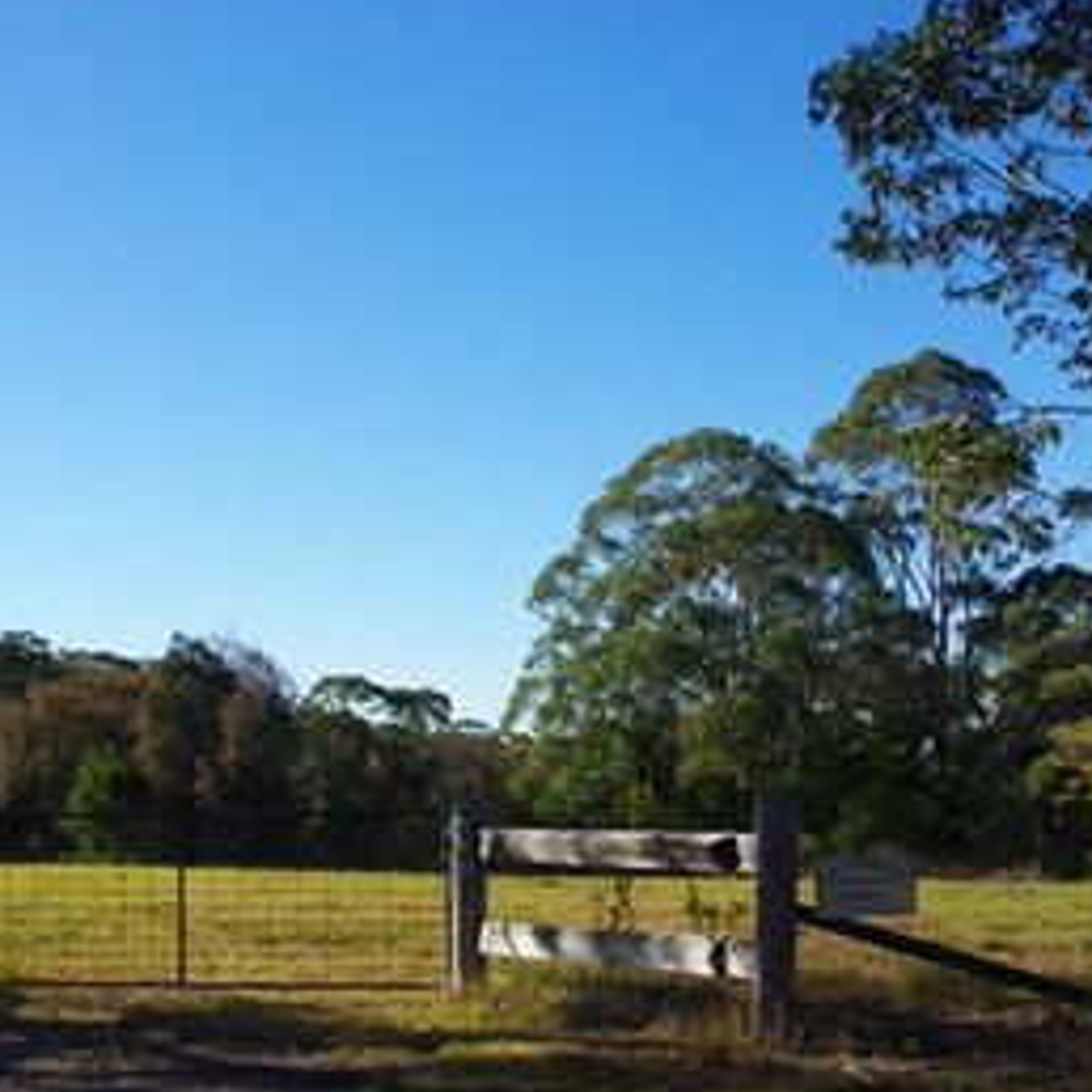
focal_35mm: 51
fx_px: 1820
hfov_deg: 33.3
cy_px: 548
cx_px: 444
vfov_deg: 33.4
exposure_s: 1/180
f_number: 9.5
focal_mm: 22
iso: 200
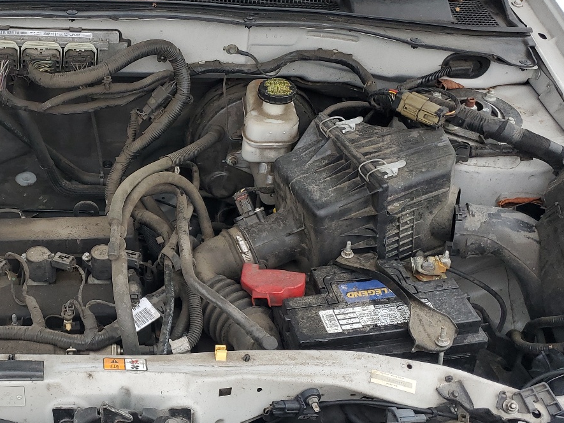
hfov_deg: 38.6
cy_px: 234
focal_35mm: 47
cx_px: 98
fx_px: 766
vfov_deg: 30.9
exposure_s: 1/217
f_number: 1.5
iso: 50
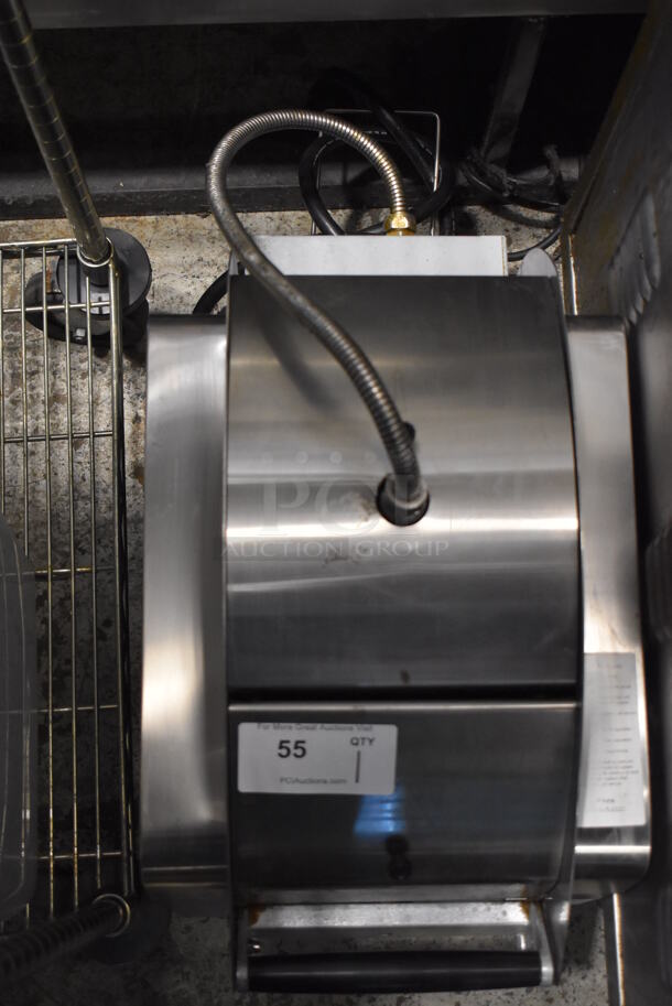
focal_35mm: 46
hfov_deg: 29.0
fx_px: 1300
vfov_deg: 42.3
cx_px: 336
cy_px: 503
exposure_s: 1/125
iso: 3200
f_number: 4.2
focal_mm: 31
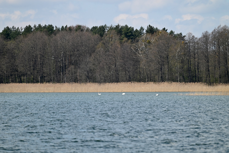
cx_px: 114
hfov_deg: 6.9
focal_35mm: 300
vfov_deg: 4.6
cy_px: 76
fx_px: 1909
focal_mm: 300
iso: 250
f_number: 5.6
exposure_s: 1/1000
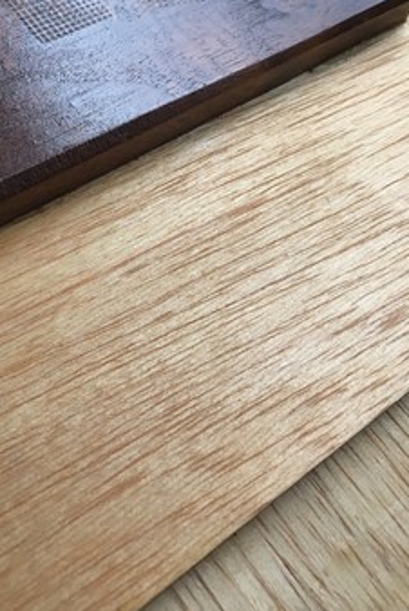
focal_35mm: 49
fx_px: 833
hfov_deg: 27.2
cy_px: 159
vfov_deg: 39.3
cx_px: 109
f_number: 2.2
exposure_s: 1/30
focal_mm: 4.15
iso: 50
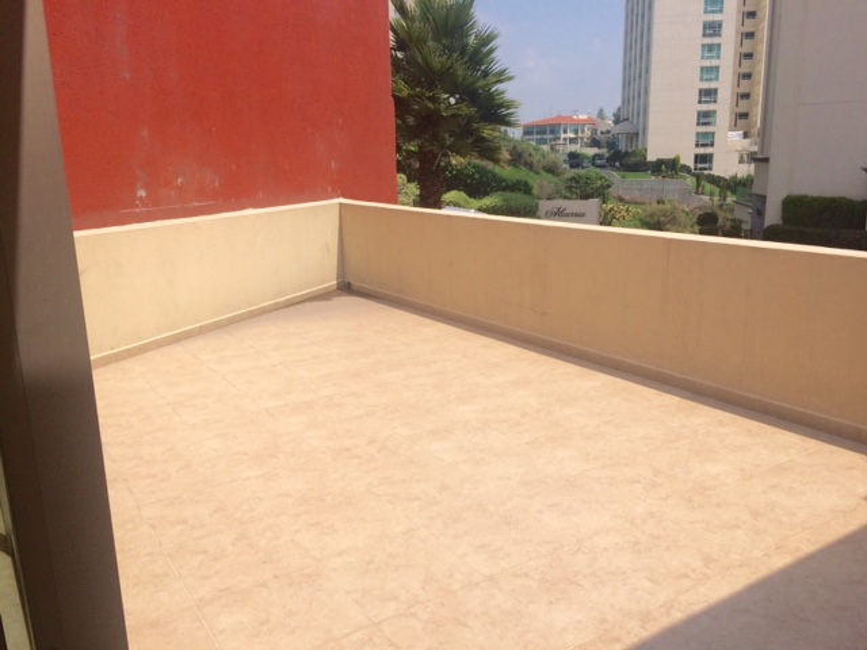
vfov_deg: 48.2
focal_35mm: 29
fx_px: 726
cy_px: 325
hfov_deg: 61.7
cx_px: 434
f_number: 2.2
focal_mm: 4.15
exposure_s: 1/2933
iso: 32
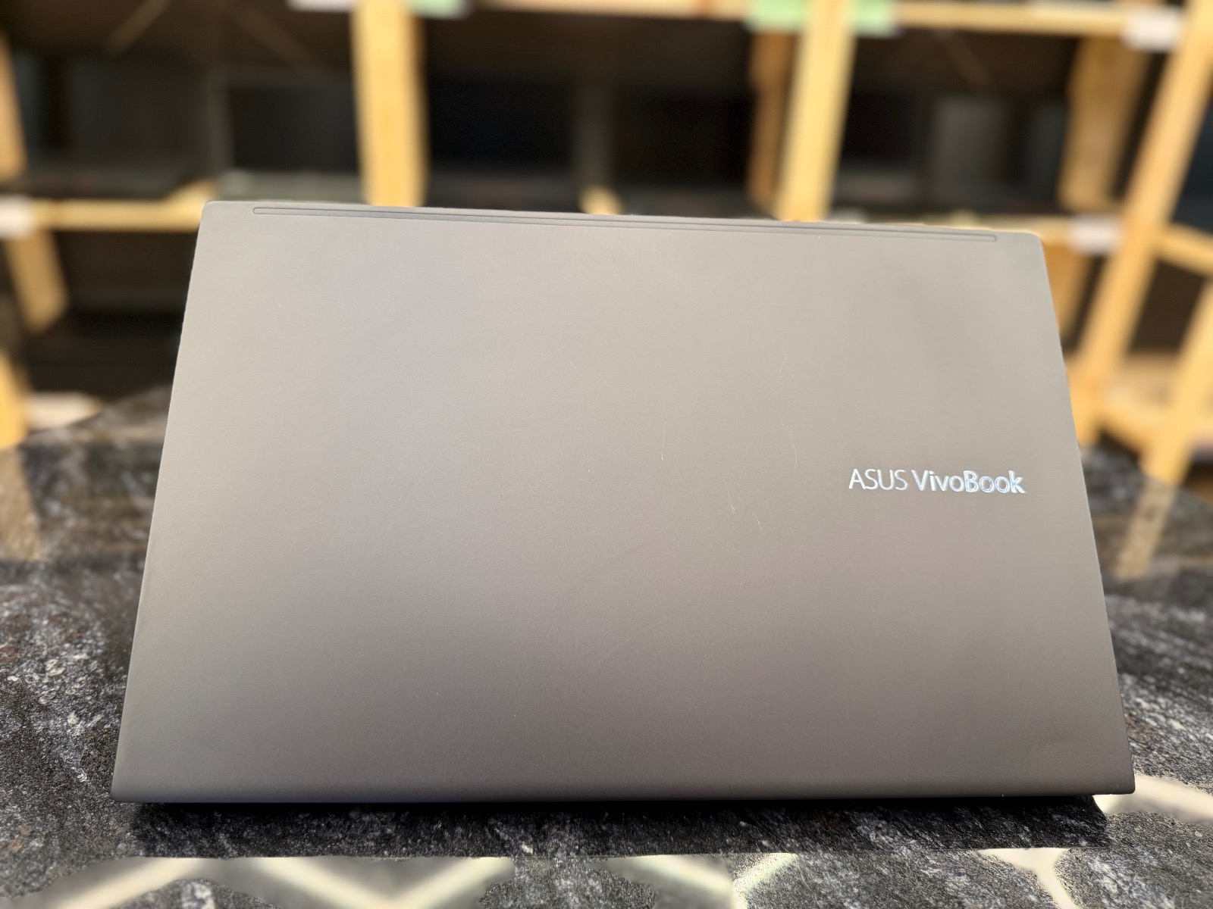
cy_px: 454
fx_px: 841
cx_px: 606
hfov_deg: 71.6
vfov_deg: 56.8
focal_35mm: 24
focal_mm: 6.76
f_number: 1.78
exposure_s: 1/60
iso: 250
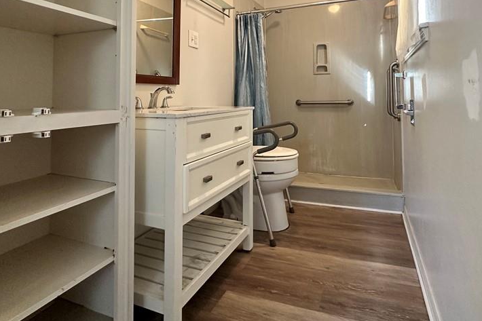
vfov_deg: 56.8
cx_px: 270
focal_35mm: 21
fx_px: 281
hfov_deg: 80.9
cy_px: 84
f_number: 2.2
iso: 400
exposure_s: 1/60
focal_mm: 2.22
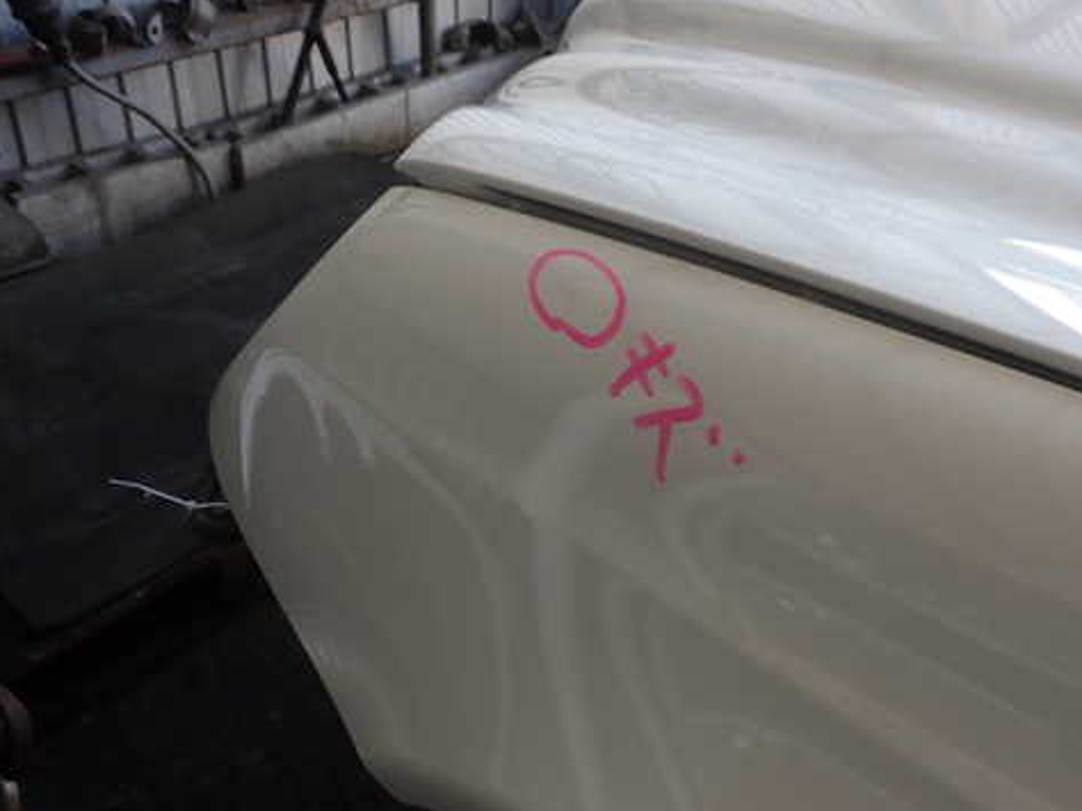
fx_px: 1187
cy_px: 402
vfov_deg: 37.7
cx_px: 657
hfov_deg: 48.7
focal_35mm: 38
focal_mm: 5.4
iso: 100
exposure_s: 1/80
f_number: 3.2
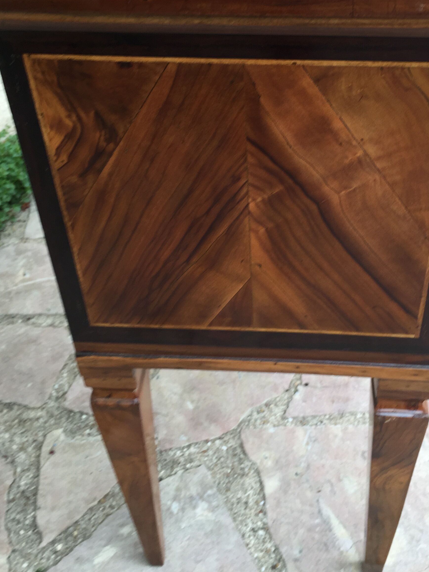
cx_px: 267
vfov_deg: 45.3
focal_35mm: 41
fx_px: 677
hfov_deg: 35.0
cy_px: 205
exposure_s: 1/60
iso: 32
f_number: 2.2
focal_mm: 4.15
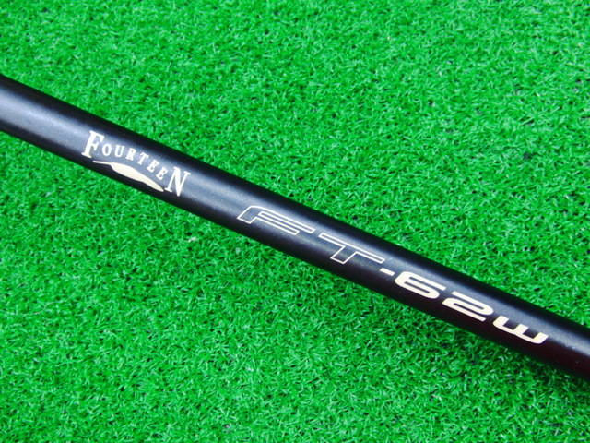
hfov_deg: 50.1
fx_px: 631
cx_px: 295
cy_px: 222
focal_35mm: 37
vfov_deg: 38.7
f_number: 3.6
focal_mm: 6.42
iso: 400
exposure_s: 1/20
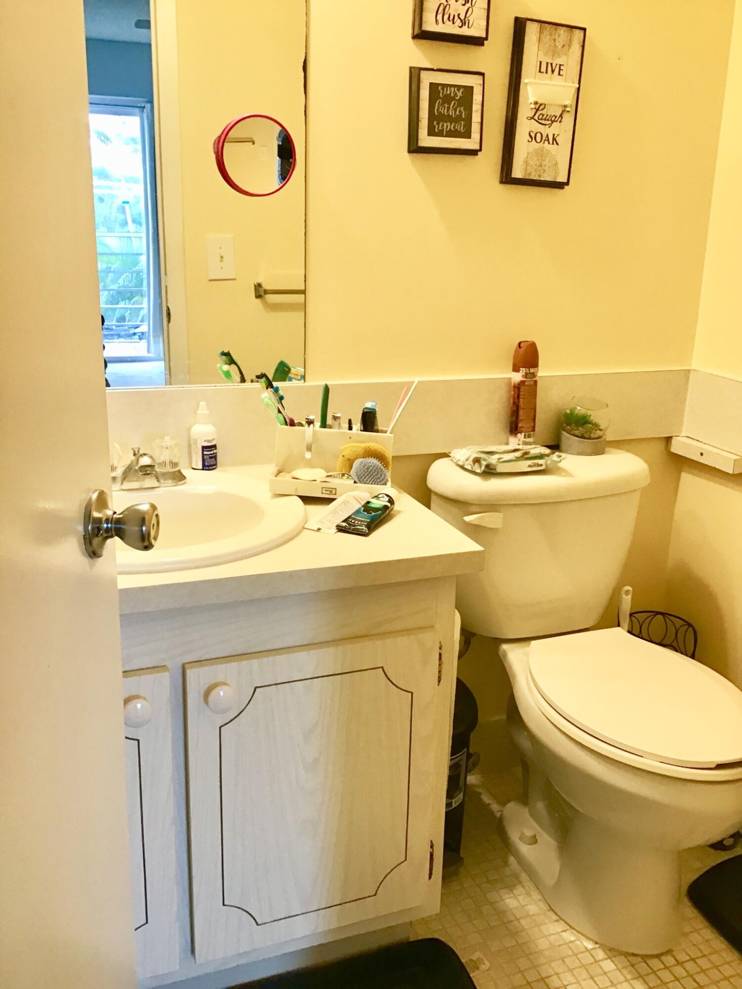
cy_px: 494
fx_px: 886
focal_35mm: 31
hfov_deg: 45.4
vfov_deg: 58.4
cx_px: 371
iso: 80
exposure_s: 1/30
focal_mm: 3.3
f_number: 2.4
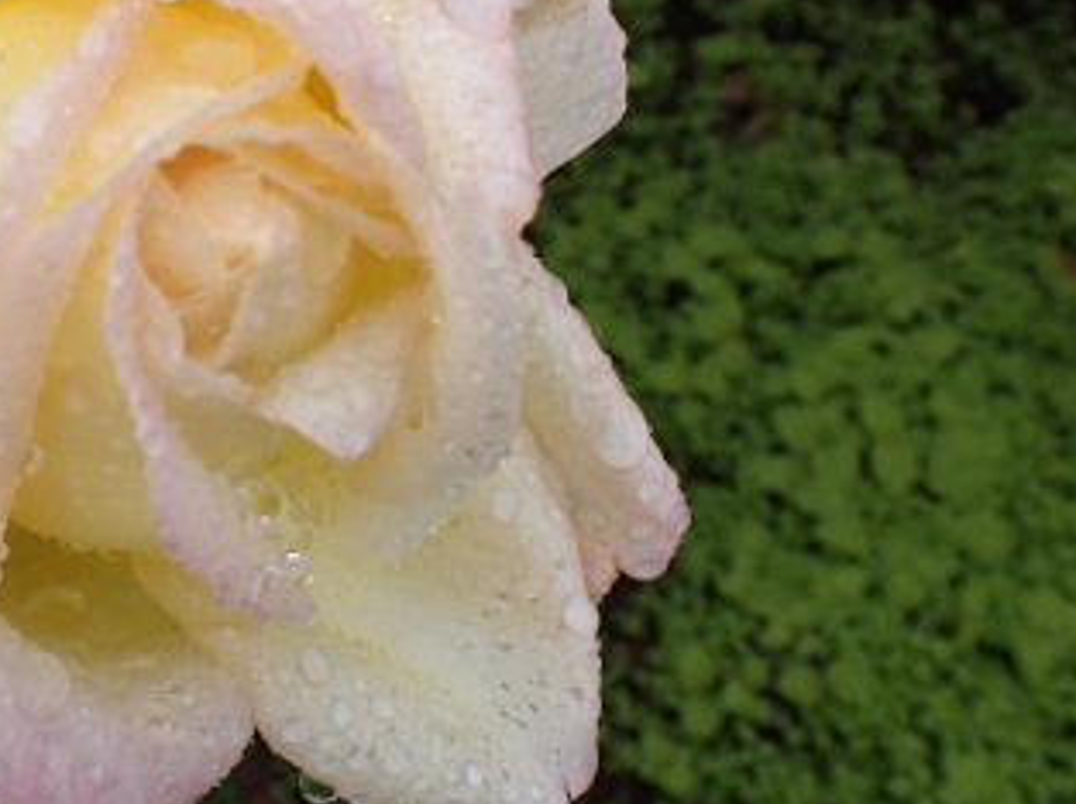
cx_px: 237
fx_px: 1490
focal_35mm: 48
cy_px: 253
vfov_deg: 29.9
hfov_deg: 38.4
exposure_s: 1/320
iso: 100
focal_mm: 5.4
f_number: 3.2
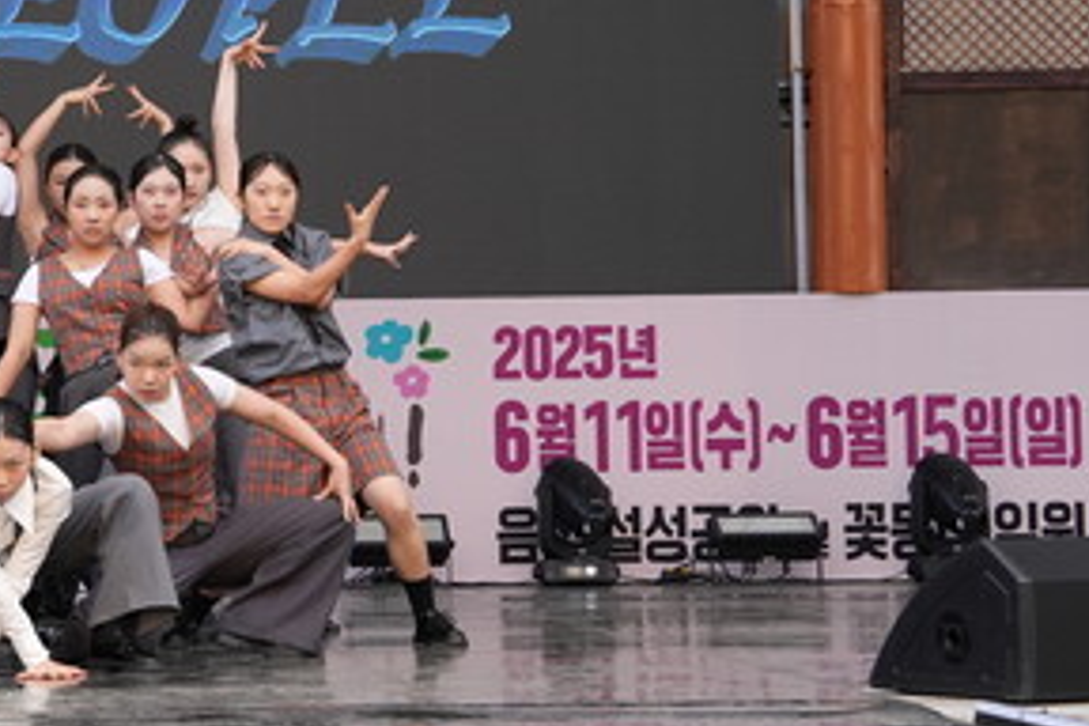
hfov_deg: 13.9
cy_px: 267
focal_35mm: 146
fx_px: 4416
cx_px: 23
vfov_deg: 9.4
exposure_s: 1/800
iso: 1250
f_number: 6.3
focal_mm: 70
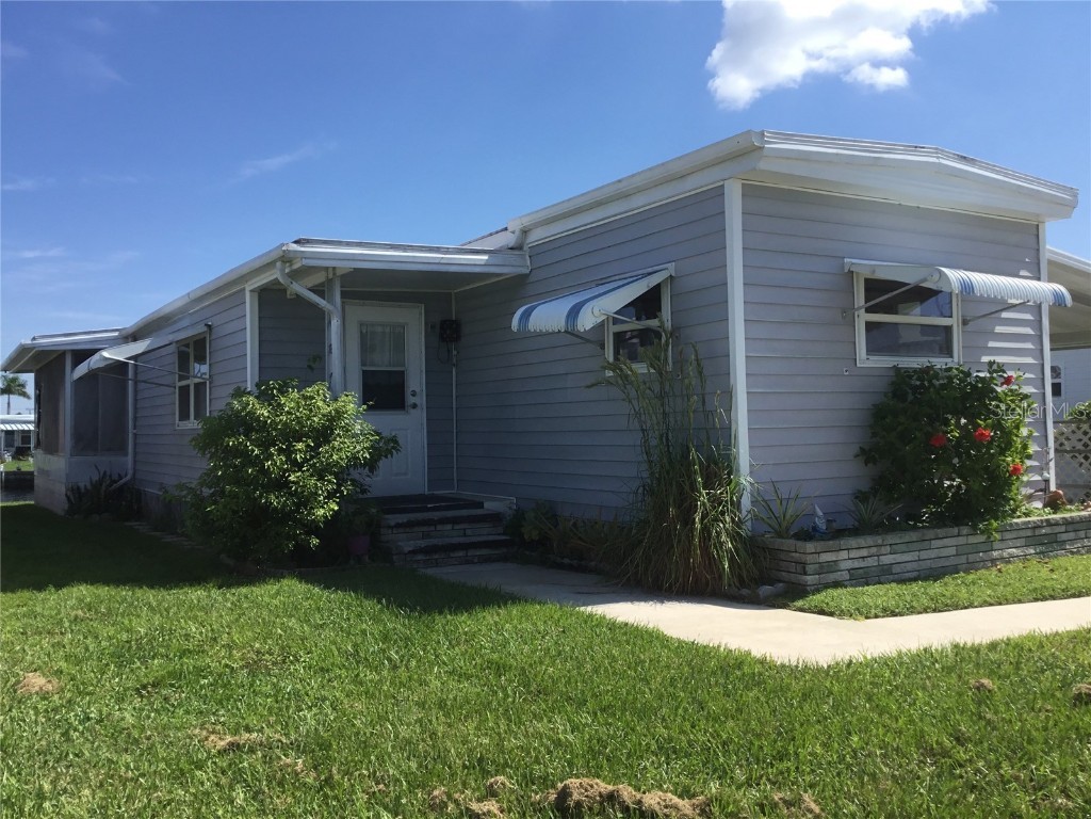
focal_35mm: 31
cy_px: 410
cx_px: 546
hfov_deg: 58.4
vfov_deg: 45.4
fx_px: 977
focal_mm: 3.3
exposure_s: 1/1181
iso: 25
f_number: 2.4
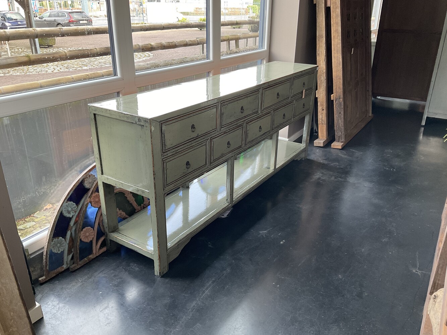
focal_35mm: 29
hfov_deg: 61.7
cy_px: 168
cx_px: 224
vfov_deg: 48.2
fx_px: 375
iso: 50
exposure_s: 1/60
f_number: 1.8
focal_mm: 3
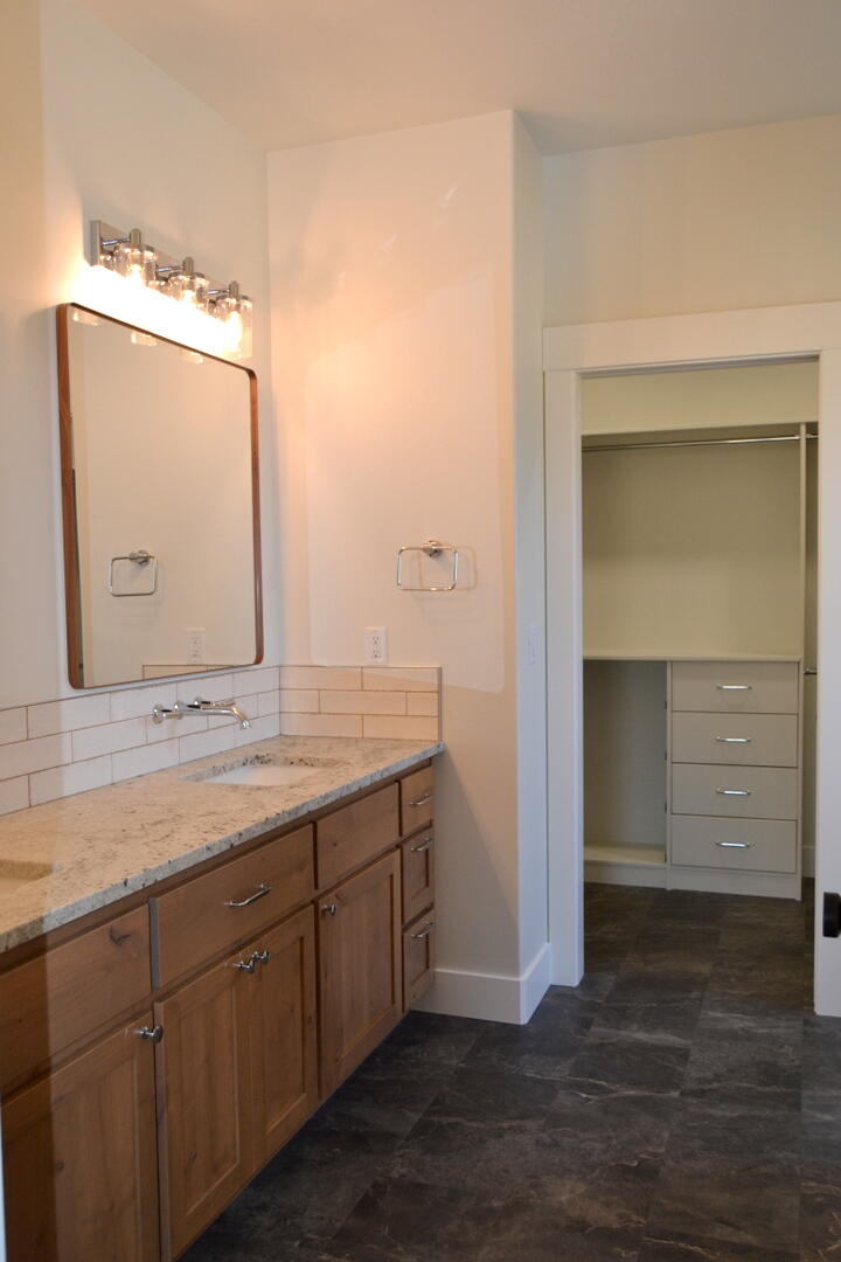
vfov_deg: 64.6
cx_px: 420
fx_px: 999
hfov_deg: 45.7
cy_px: 631
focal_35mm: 28
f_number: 4
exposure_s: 1/125
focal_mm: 19
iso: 280
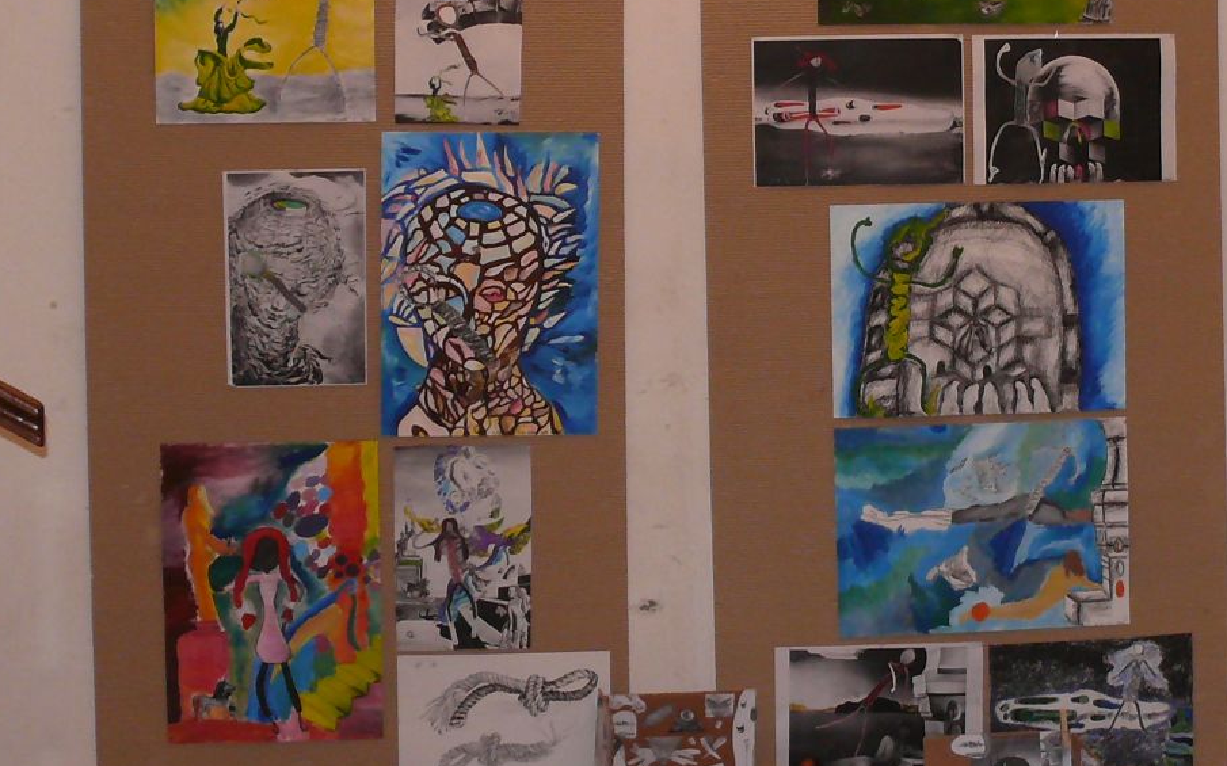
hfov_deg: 24.3
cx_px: 942
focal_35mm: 84
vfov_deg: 15.5
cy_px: 262
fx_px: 2808
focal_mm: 7.4
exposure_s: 1/25
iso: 200
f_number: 2.8
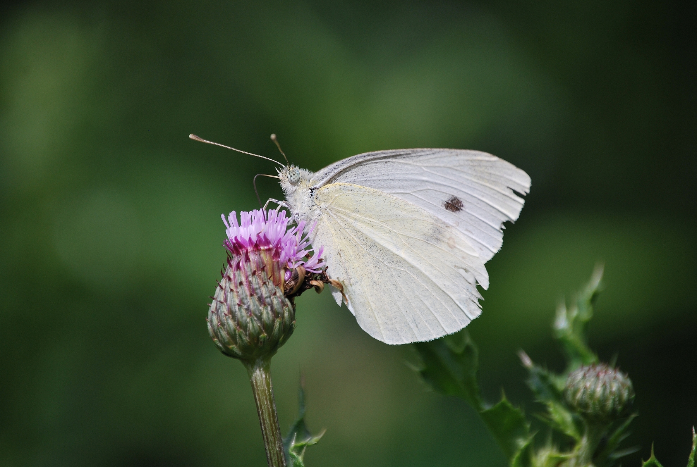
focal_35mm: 300
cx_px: 348
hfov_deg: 6.9
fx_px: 5815
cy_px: 234
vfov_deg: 4.6
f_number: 5.6
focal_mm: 200
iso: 200
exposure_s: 1/1000
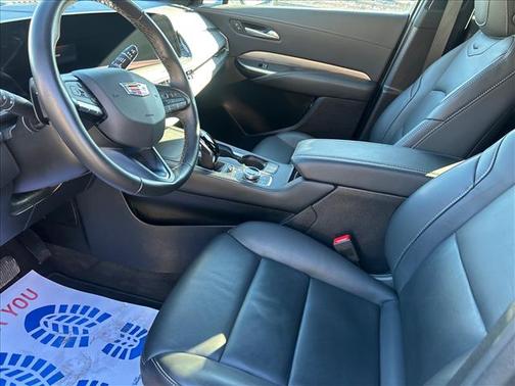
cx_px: 258
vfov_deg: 53.1
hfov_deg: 67.3
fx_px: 387
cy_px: 193
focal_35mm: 26
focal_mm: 5.7
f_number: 1.5
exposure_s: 1/101
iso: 125
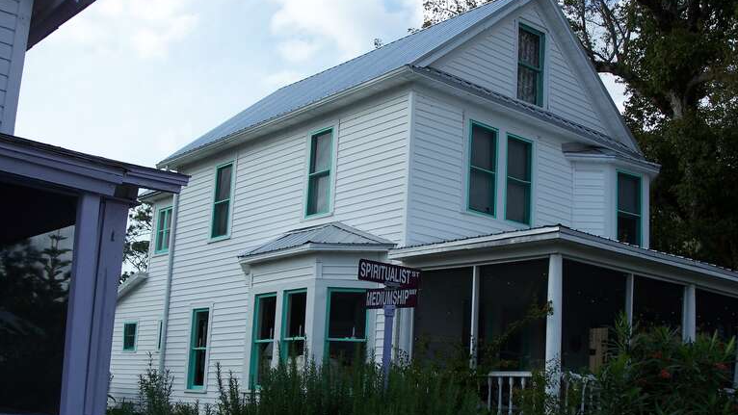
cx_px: 369
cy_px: 266
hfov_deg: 43.7
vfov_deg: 25.3
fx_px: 920
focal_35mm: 47
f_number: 3.2
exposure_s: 1/640
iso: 64
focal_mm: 9.1
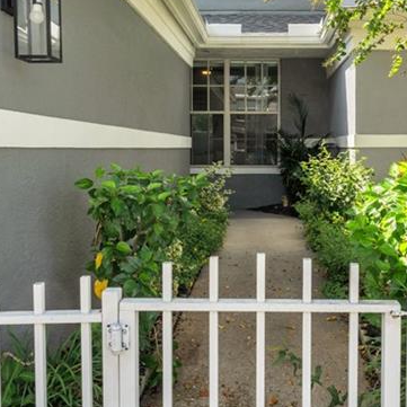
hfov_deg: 40.5
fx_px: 545
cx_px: 264
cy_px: 156
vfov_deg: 40.7
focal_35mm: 41
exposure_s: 1/160
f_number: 9
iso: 200
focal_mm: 17
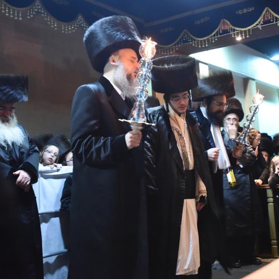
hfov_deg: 33.8
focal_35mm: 50
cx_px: 182
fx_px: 456
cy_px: 123
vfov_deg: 34.0
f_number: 2.8
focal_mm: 35
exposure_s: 1/60
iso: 5000
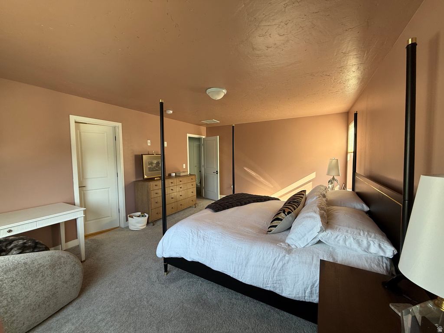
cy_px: 166
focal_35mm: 14
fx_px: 180
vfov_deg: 85.7
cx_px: 222
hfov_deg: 102.1
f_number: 2.2
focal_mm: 2.22
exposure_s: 1/99
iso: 125
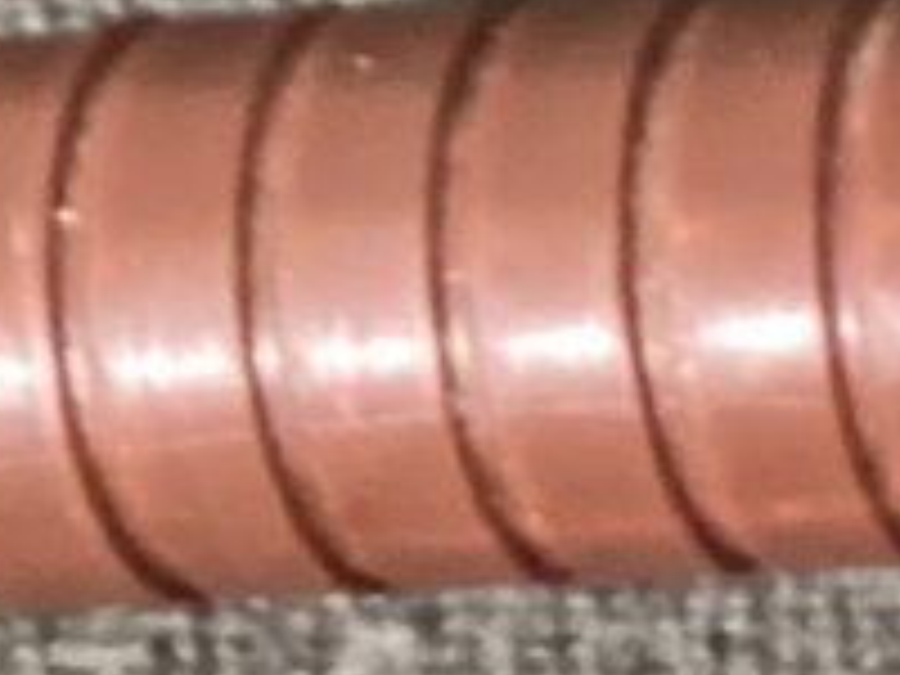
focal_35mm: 235
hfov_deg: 7.3
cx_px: 2833
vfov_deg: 6.3
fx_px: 6110
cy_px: 587
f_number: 2.4
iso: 400
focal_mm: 3.3
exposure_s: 1/30
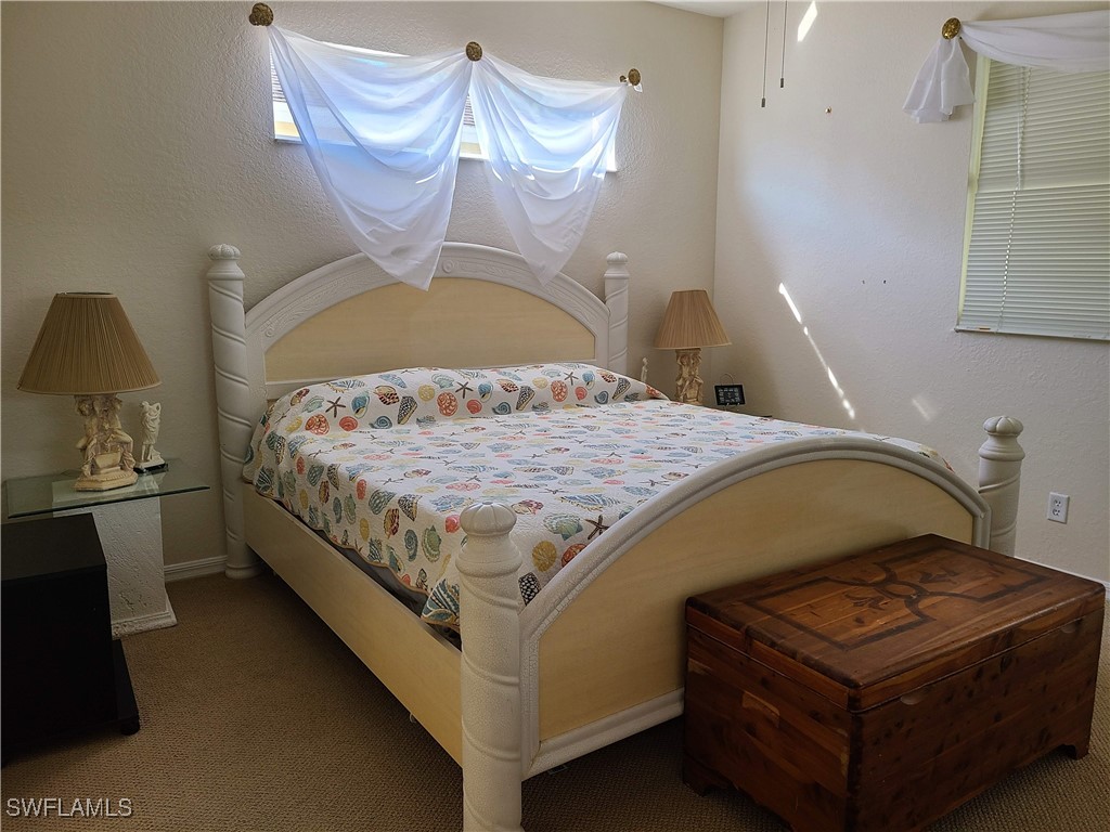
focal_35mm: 26
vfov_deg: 53.1
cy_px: 416
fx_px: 834
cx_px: 555
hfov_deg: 67.3
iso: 100
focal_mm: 5.4
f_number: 1.8
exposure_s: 1/59
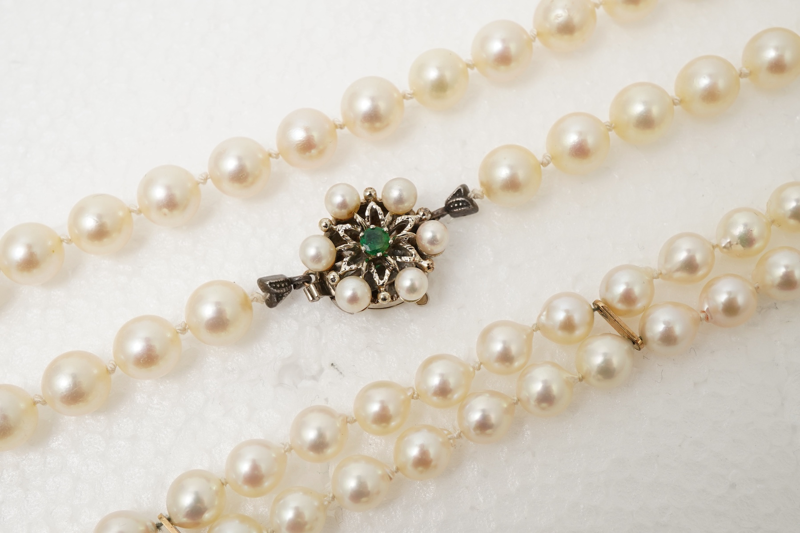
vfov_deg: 29.9
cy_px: 266
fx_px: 1000
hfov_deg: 43.6
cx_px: 400
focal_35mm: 45
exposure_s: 1/100
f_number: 20
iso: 500
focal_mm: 30
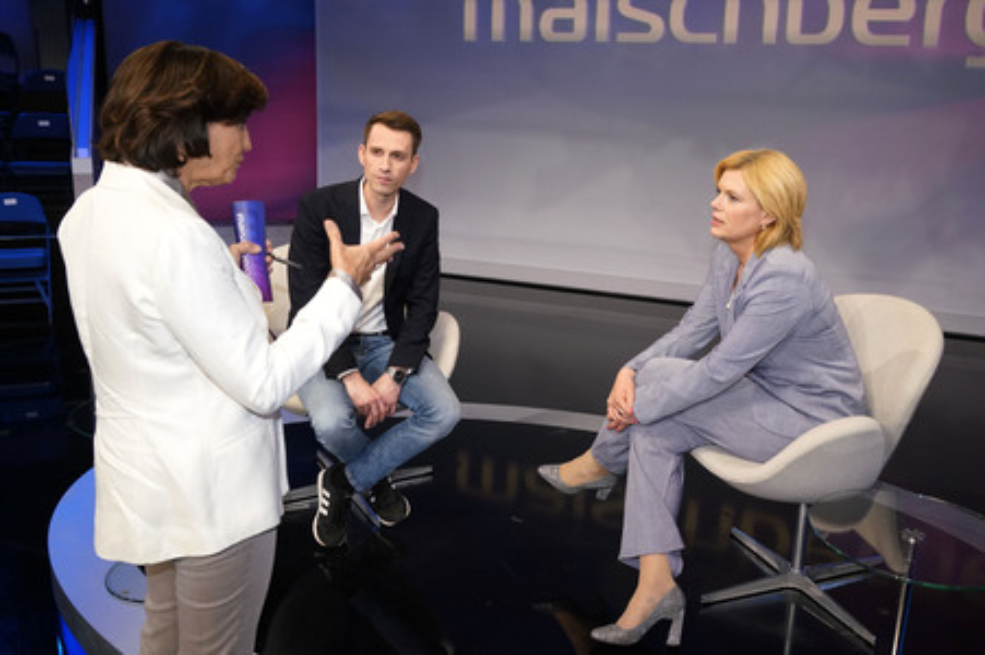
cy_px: 328
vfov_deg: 46.3
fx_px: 766
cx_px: 492
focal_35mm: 28
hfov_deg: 65.5
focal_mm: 28
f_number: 5
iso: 2000
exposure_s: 1/160
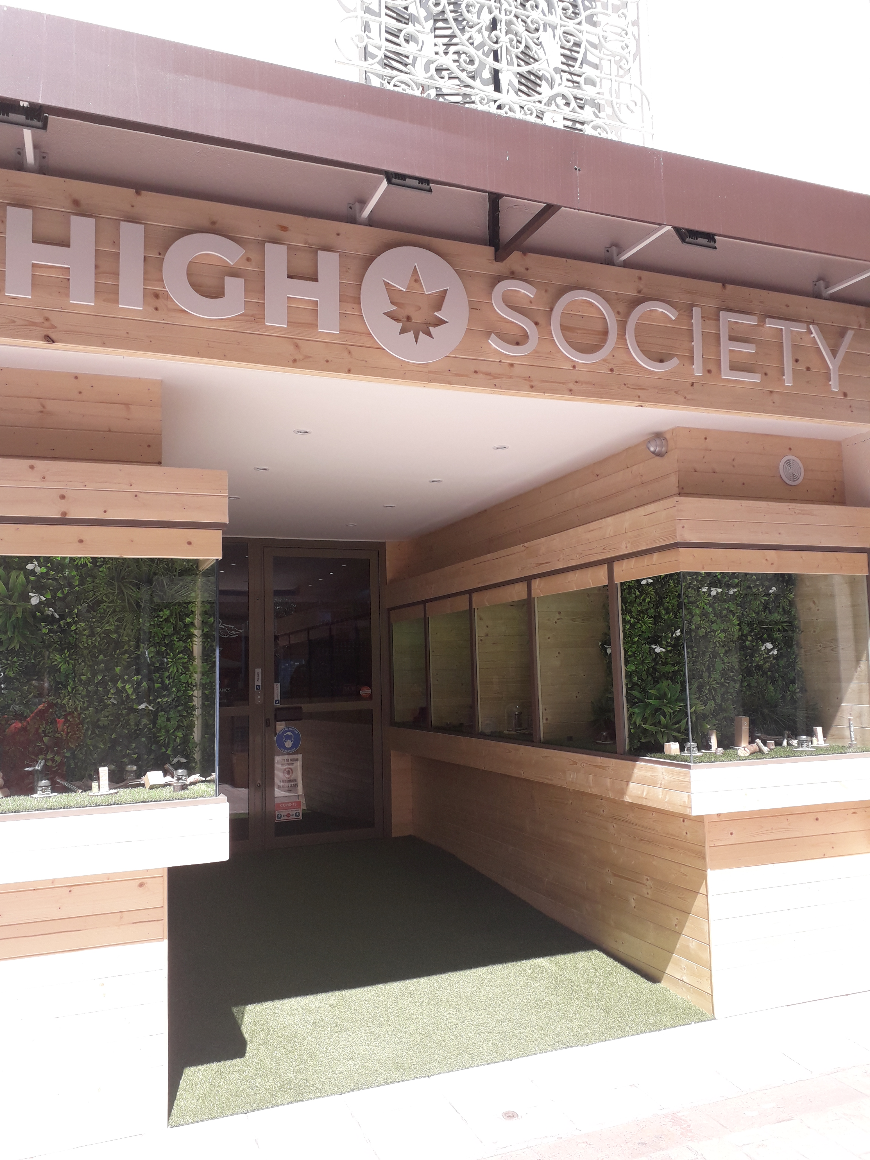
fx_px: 905
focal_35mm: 27
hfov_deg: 51.4
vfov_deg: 65.3
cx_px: 435
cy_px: 580
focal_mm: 3.6
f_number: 1.9
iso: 40
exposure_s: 1/654
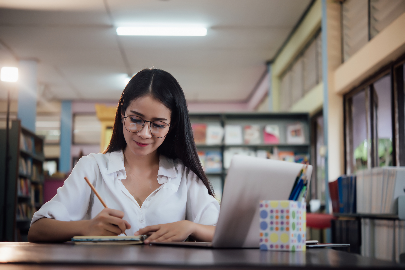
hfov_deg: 33.4
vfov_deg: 22.6
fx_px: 675
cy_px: 135
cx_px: 202
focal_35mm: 60
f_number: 2.8
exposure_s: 1/100
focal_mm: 60
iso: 400
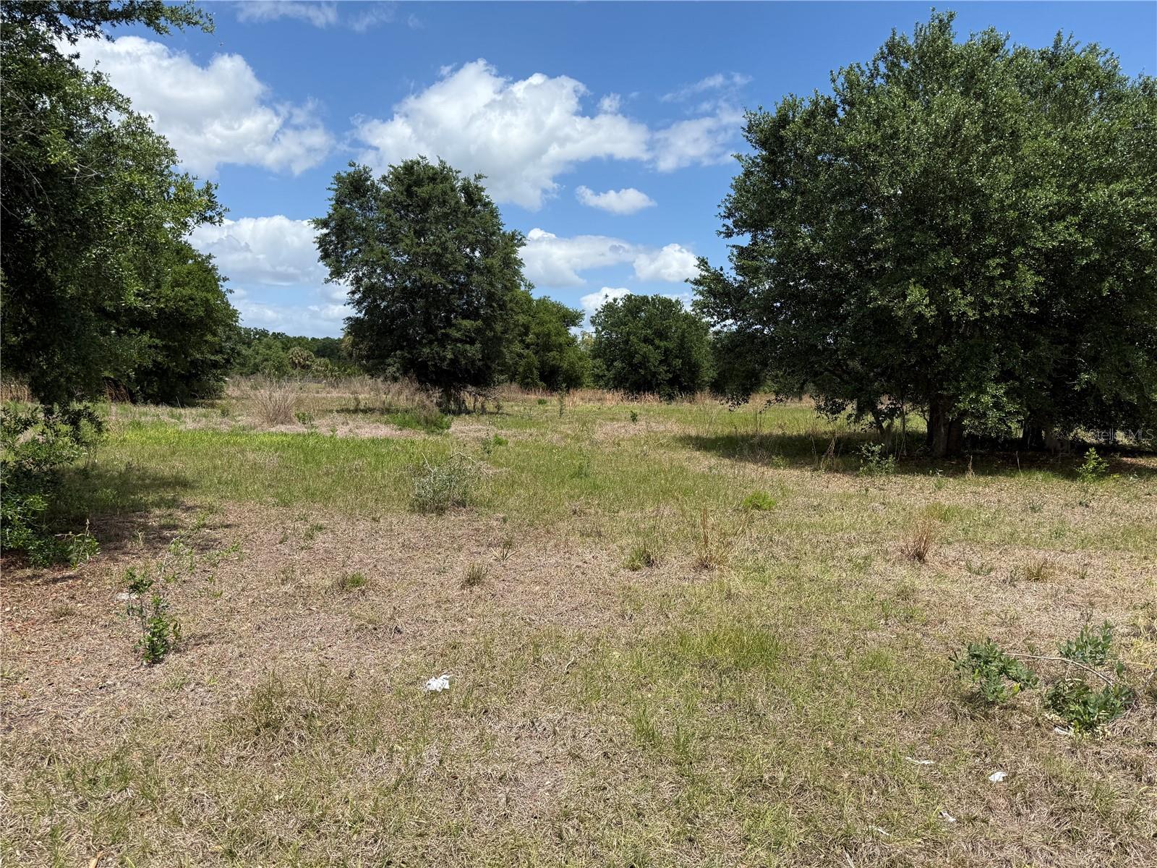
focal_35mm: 24
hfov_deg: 71.6
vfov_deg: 56.8
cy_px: 434
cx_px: 578
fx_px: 802
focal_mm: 6.76
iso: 80
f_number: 1.78
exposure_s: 1/5319
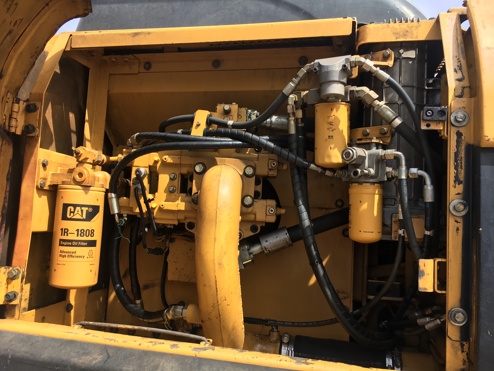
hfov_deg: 61.7
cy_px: 186
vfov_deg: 48.2
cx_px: 247
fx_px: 414
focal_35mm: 29
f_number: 2.2
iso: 25
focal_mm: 4.15
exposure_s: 1/610
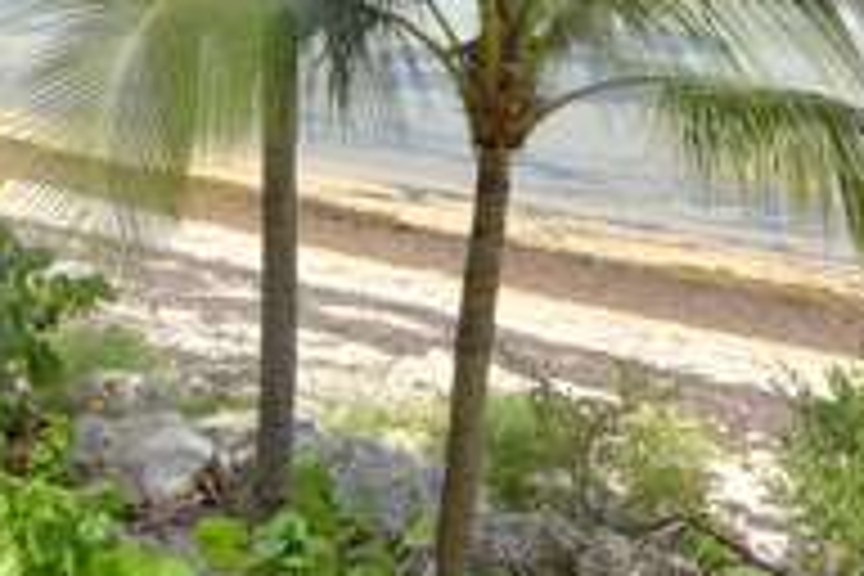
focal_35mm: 48
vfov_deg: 24.4
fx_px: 1152
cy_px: -180
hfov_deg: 41.1
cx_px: 392
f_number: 7.1
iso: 1250
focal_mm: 12
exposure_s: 1/3200
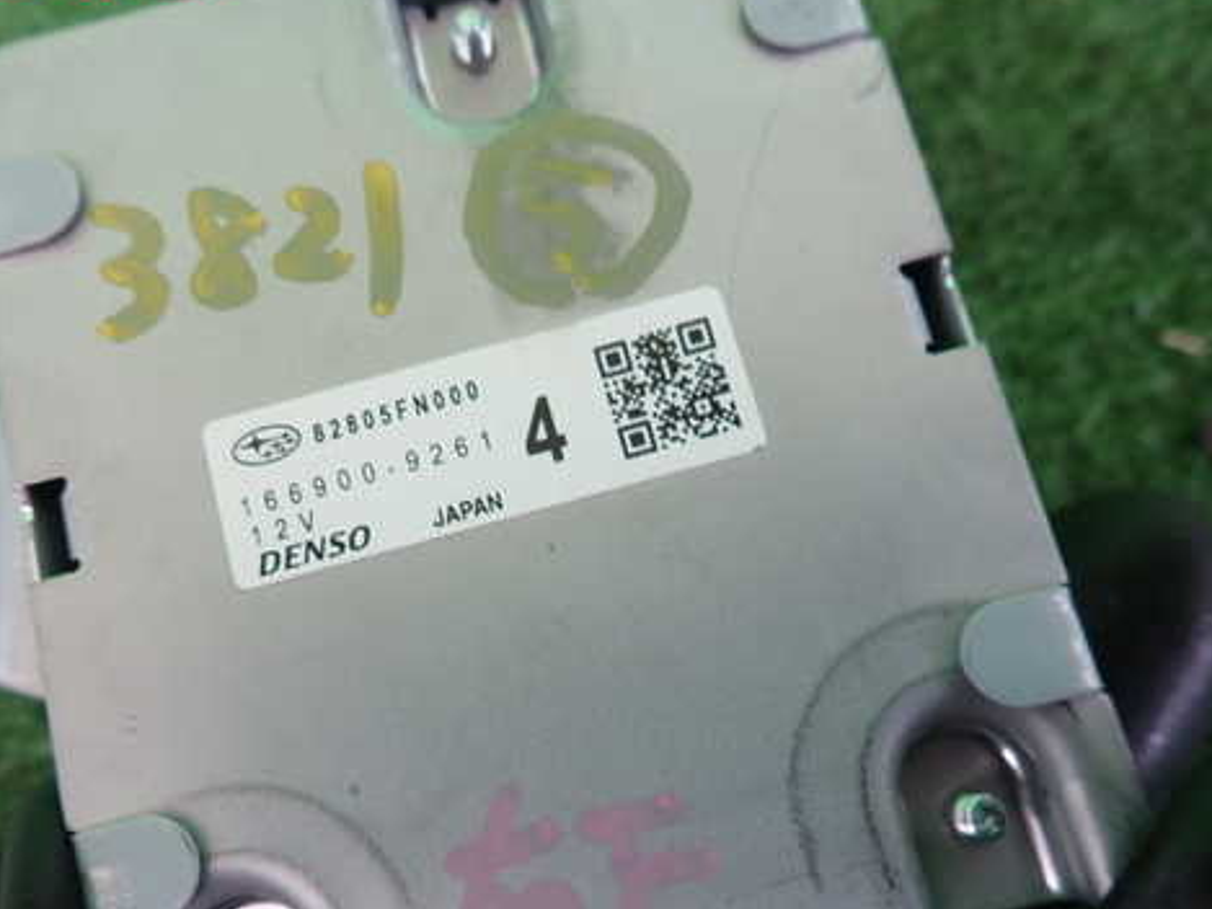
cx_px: 519
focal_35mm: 32
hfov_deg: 56.6
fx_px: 1121
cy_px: 524
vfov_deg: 44.0
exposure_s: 1/40
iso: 200
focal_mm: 4.5
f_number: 2
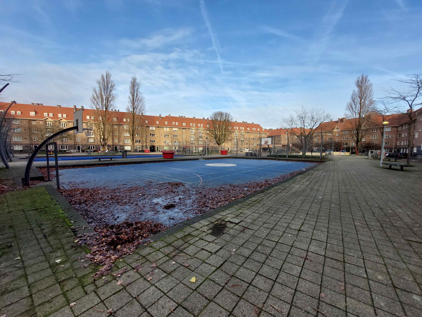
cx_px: 211
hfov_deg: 106.2
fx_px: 158
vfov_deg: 89.9
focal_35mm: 13
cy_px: 158
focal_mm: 1.74
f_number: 2.2
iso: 50
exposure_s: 1/574
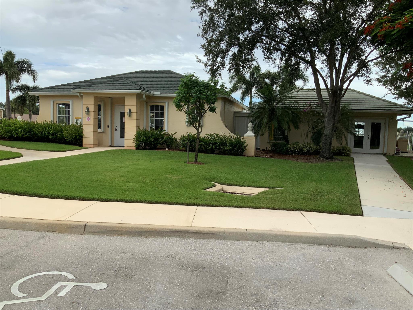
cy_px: 155
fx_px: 346
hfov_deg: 61.7
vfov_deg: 48.2
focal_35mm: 29
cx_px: 206
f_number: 1.8
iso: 16
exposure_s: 1/1195
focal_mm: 3
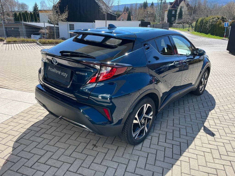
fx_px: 177
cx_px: 118
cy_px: 88
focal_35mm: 26
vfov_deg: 53.1
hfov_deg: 67.3
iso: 50
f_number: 1.6
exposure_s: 1/1151
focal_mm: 5.1
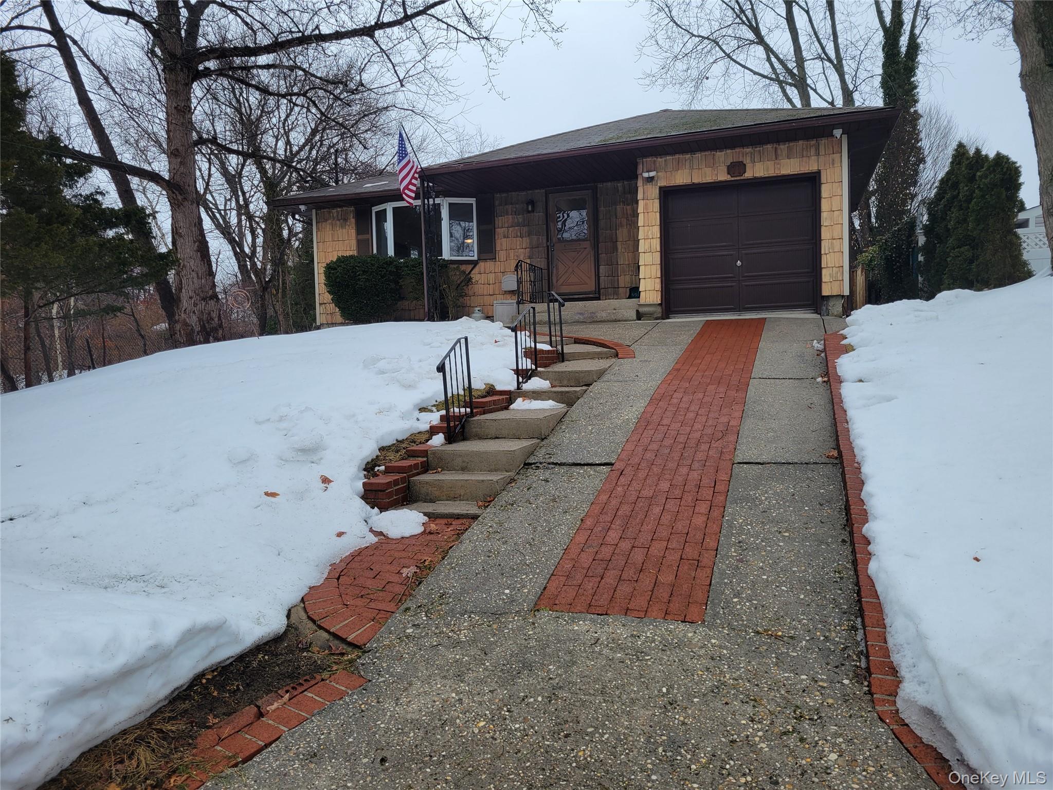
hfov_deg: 67.3
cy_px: 395
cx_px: 526
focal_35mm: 26
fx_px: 791
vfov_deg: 53.1
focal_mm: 5.4
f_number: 1.8
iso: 40
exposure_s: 1/1290
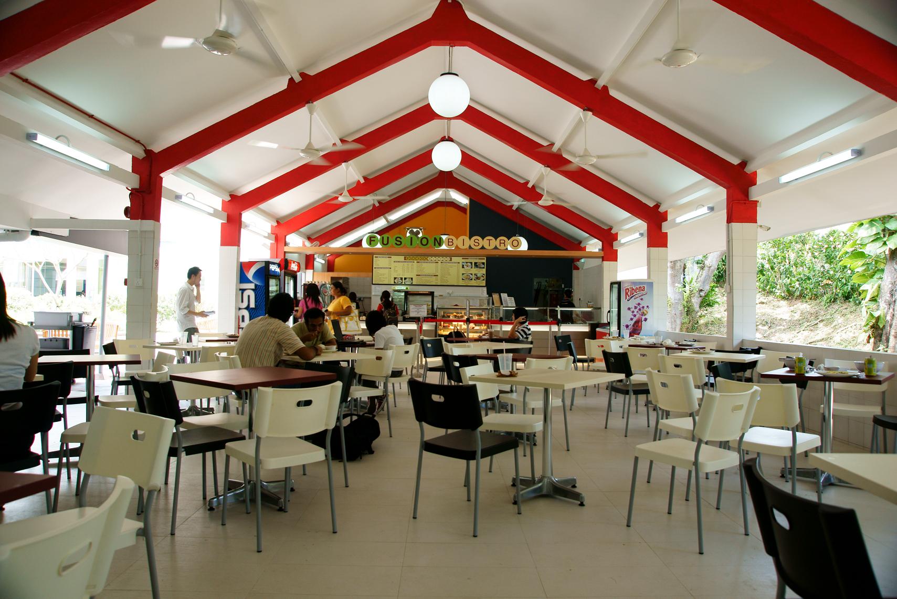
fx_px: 598
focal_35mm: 24
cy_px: 300
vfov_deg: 53.2
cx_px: 448
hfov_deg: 73.7
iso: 200
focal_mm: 16
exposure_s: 1/40
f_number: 5
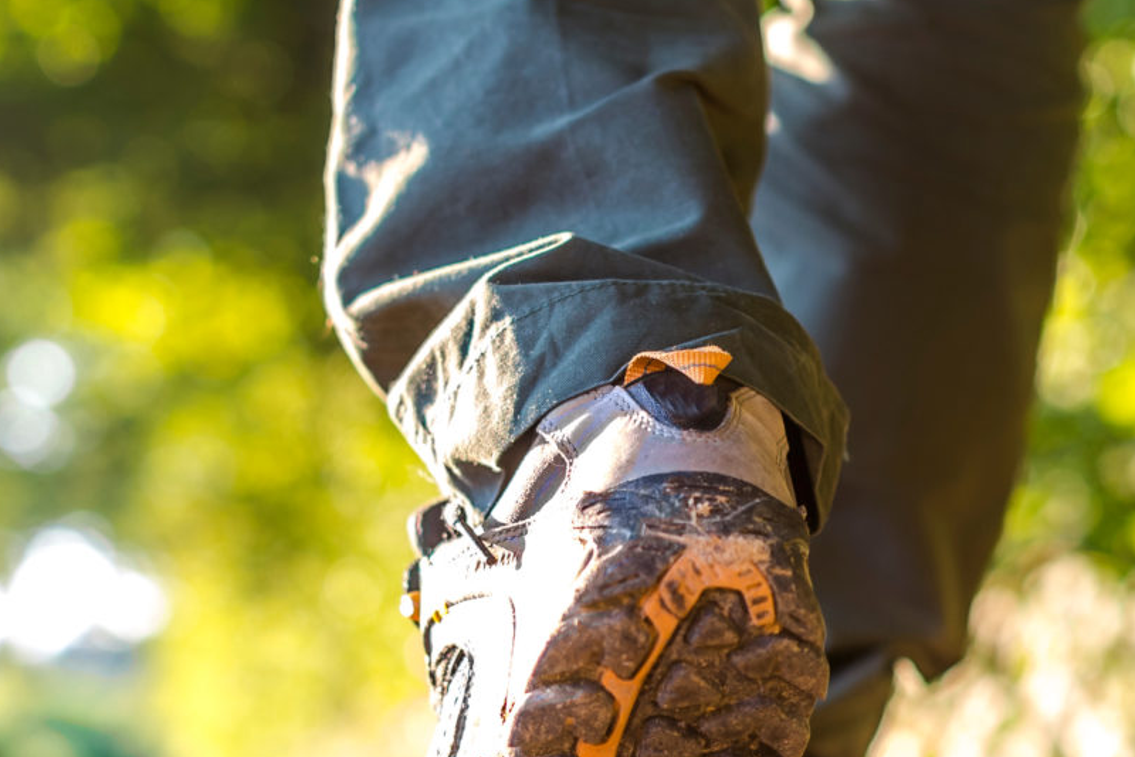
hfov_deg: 18.2
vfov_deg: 12.2
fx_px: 3532
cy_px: 680
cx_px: 685
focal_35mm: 112
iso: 100
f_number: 2
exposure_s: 1/100
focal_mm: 35
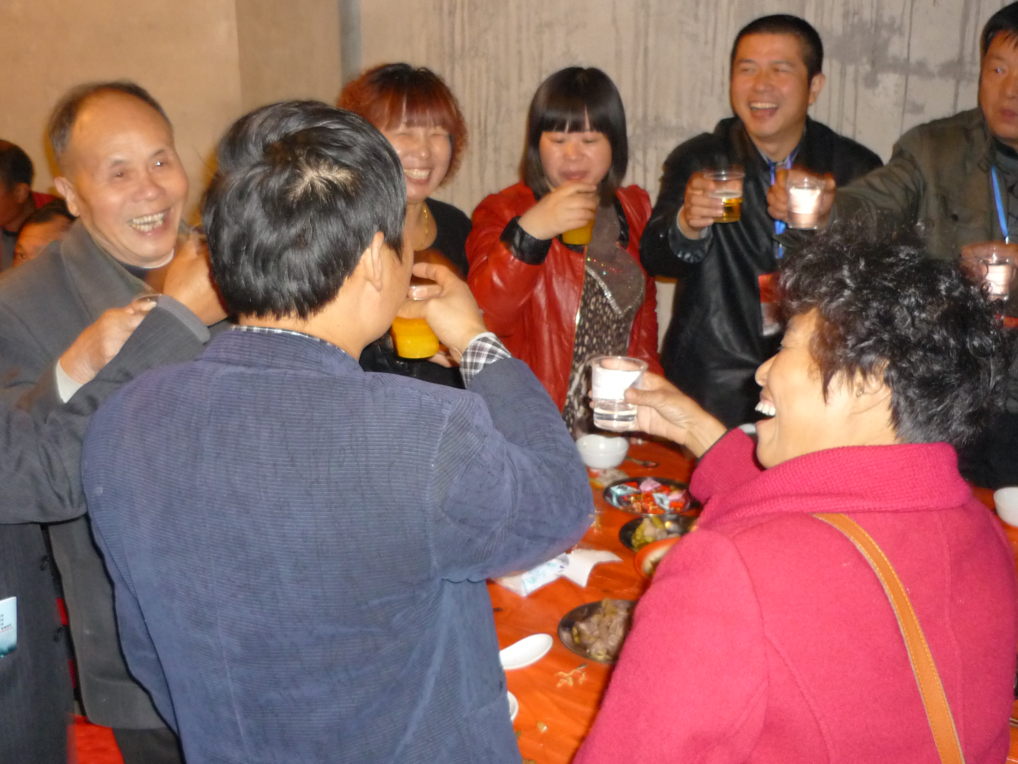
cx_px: 467
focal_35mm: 39
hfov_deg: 47.8
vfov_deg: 36.8
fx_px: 1147
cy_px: 338
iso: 320
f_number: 2.8
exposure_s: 1/8
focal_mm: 5.5
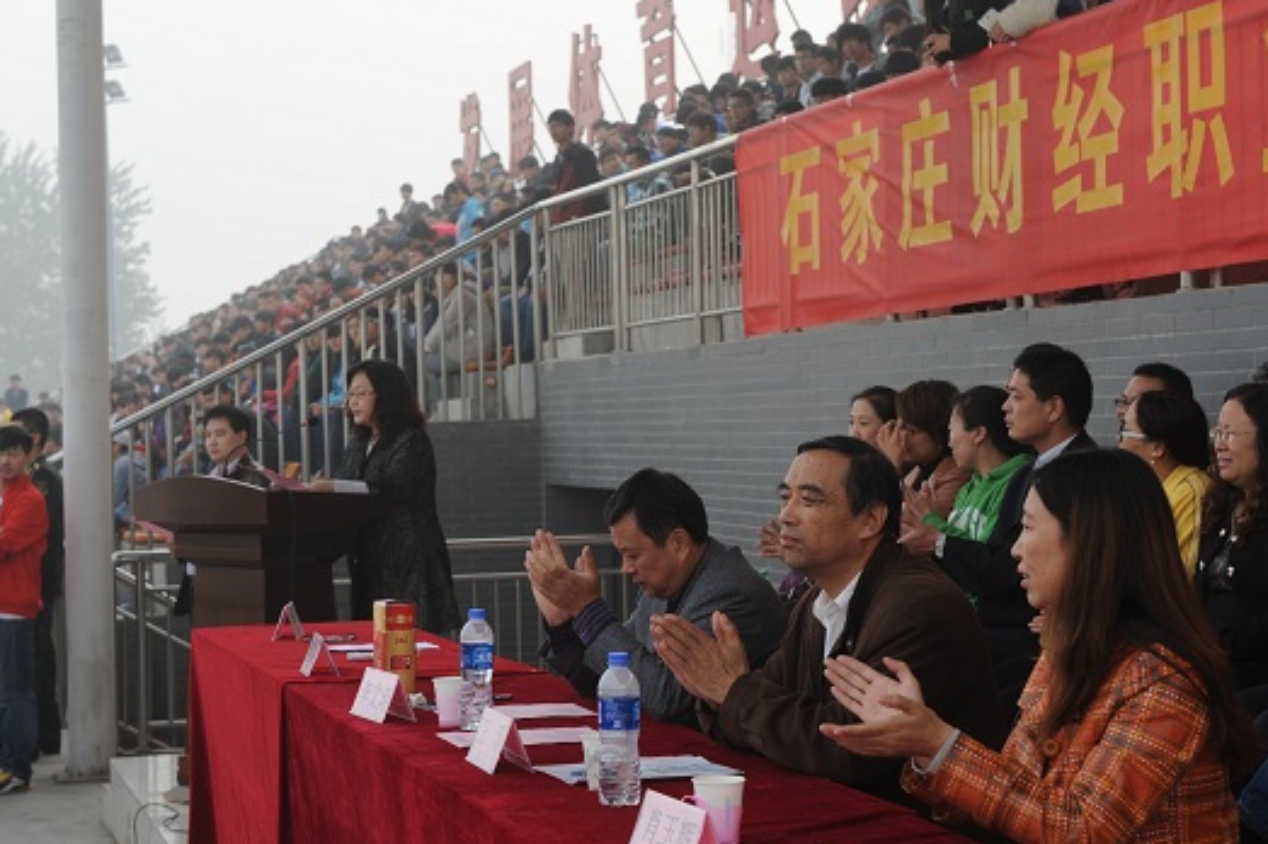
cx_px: 611
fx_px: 2394
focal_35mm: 68
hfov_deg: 29.7
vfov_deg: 20.0
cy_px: 422
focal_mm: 62
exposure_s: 1/160
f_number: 7.1
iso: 280
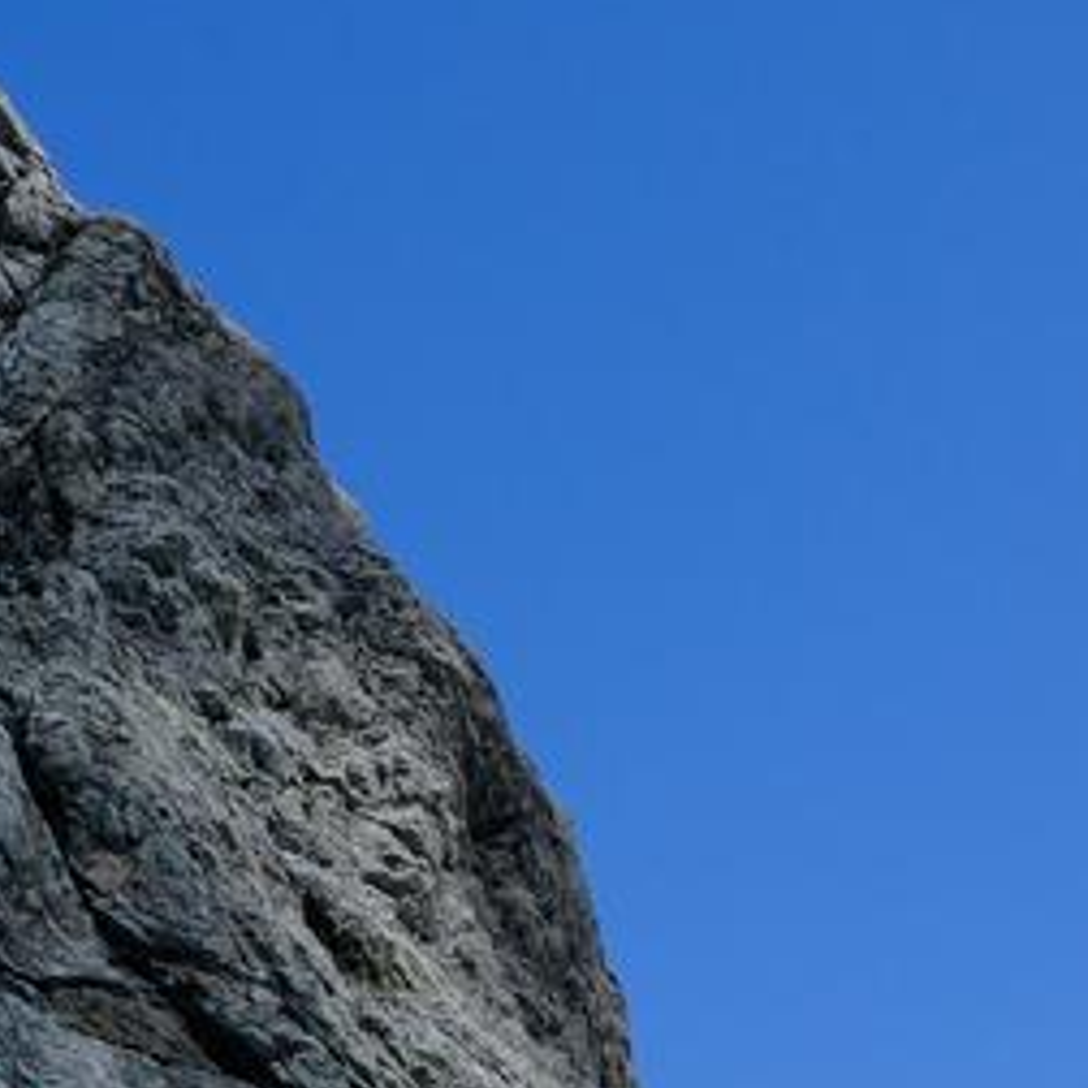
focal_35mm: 121
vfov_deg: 14.1
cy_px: 1224
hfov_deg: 13.8
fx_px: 4303
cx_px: 1425
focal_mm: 23
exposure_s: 1/1600
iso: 640
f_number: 8
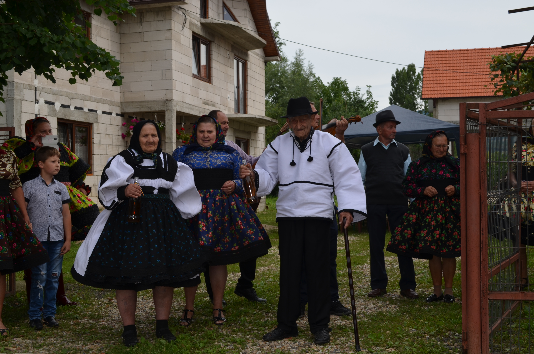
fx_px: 711
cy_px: 177
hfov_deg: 41.2
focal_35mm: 48
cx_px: 267
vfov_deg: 28.0
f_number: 8
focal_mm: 32
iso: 100
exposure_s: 1/200
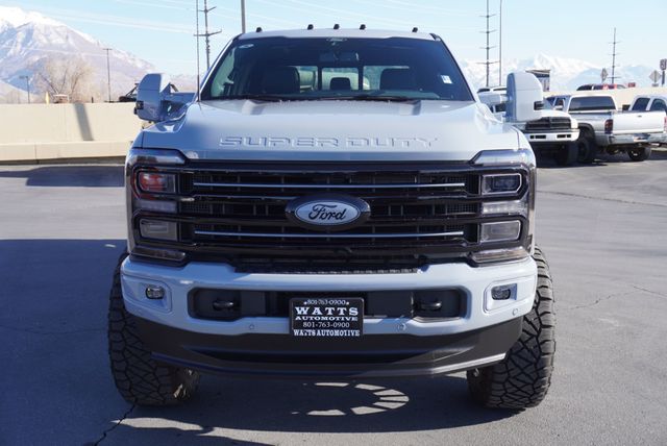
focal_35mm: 39
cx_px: 334
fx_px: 723
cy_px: 223
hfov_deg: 49.5
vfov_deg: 34.3
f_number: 6.3
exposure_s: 1/160
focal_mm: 26
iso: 100
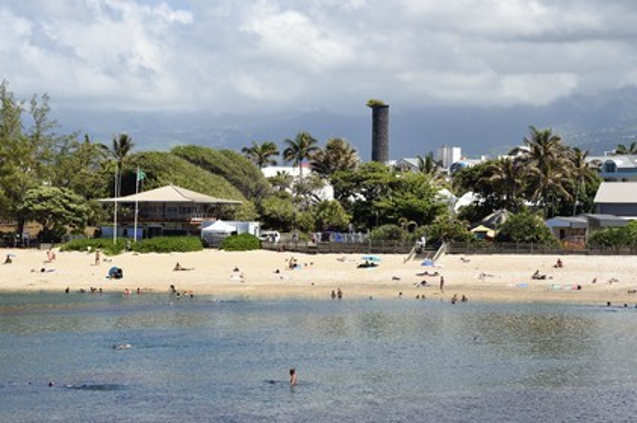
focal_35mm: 116
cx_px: 318
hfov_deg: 17.7
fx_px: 2051
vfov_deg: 11.8
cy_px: 212
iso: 200
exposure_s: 1/250
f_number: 13
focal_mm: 116
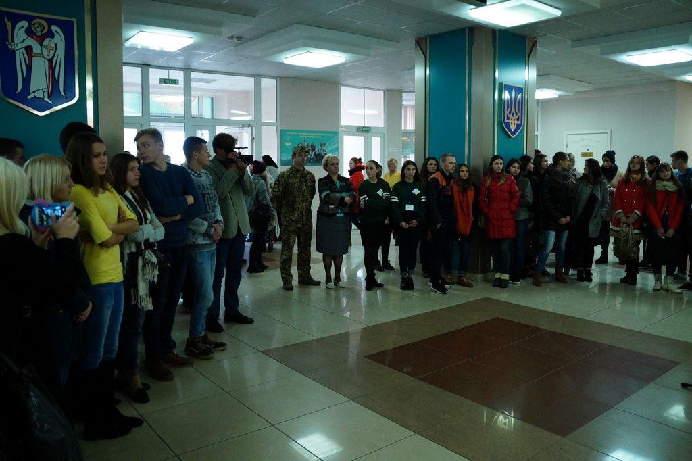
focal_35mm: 27
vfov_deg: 47.9
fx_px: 519
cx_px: 346
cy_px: 230
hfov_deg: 67.4
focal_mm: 18
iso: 2000
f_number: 4
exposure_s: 1/60
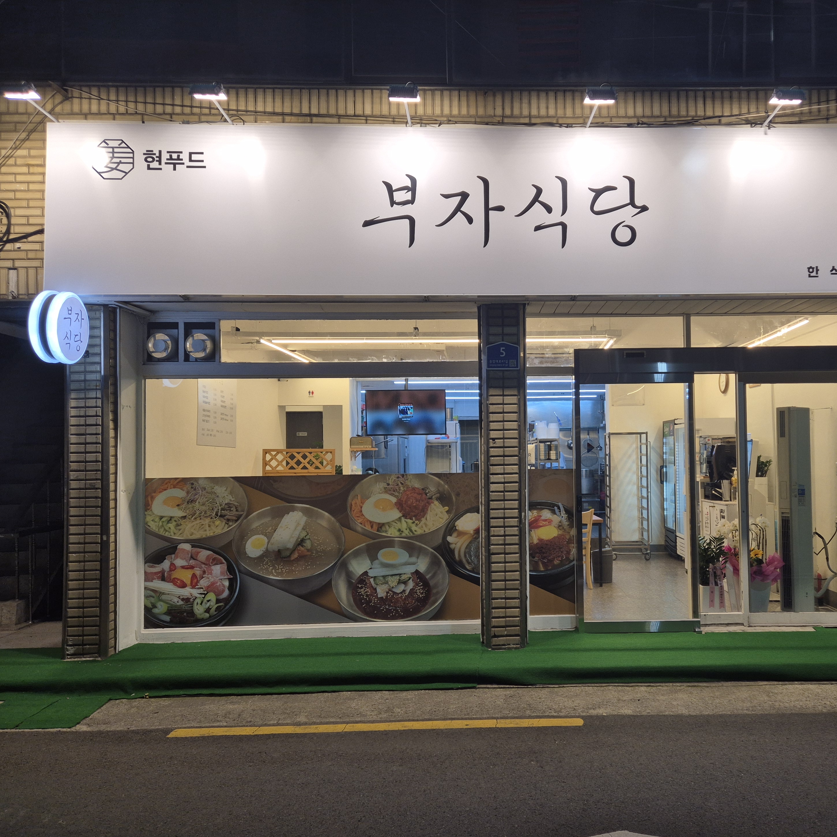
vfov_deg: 57.3
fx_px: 766
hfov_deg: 56.9
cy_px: 431
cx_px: 503
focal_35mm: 28
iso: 50
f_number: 1.8
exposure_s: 1/120
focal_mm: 5.4
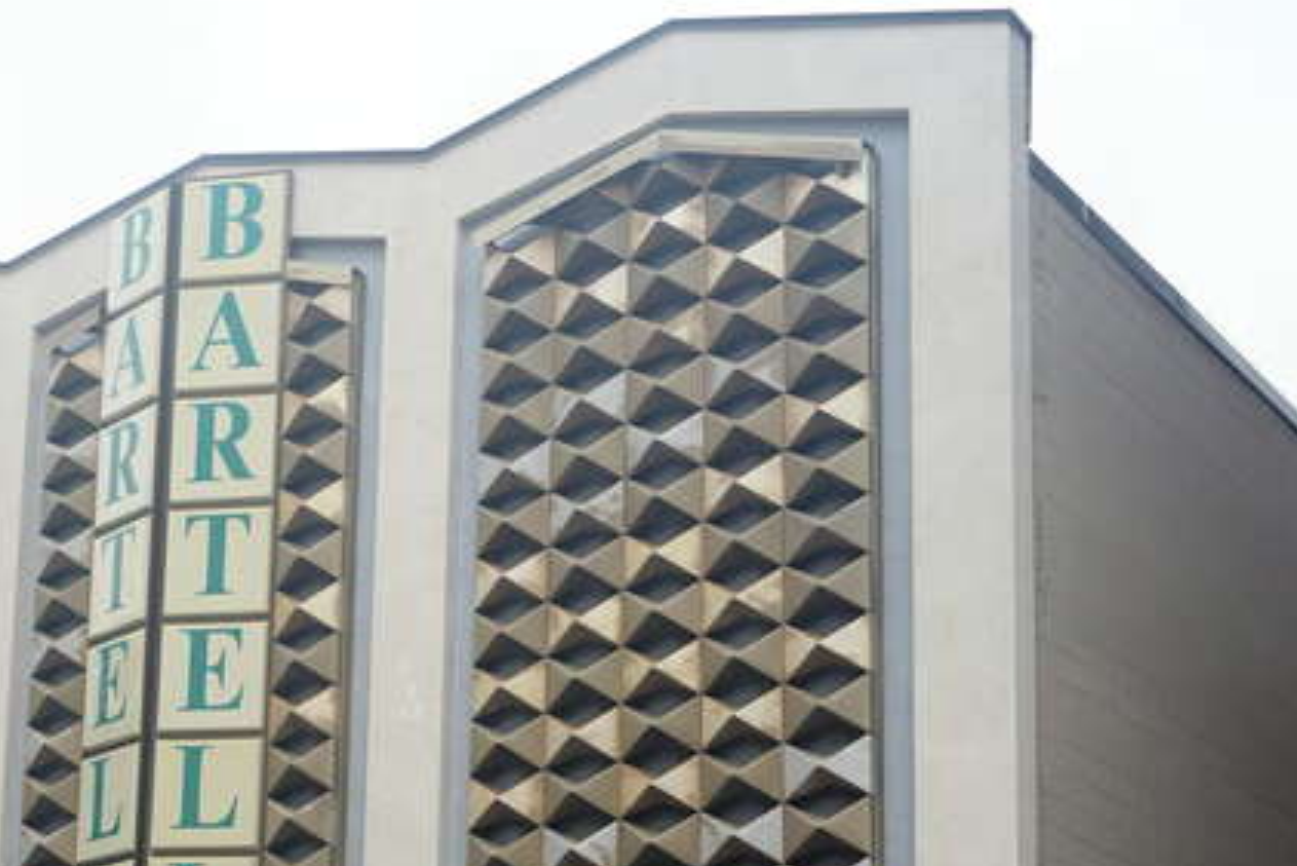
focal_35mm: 77
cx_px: 219
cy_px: 797
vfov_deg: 17.5
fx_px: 2773
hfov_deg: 25.8
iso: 100
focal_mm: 27
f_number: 9
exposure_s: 1/100
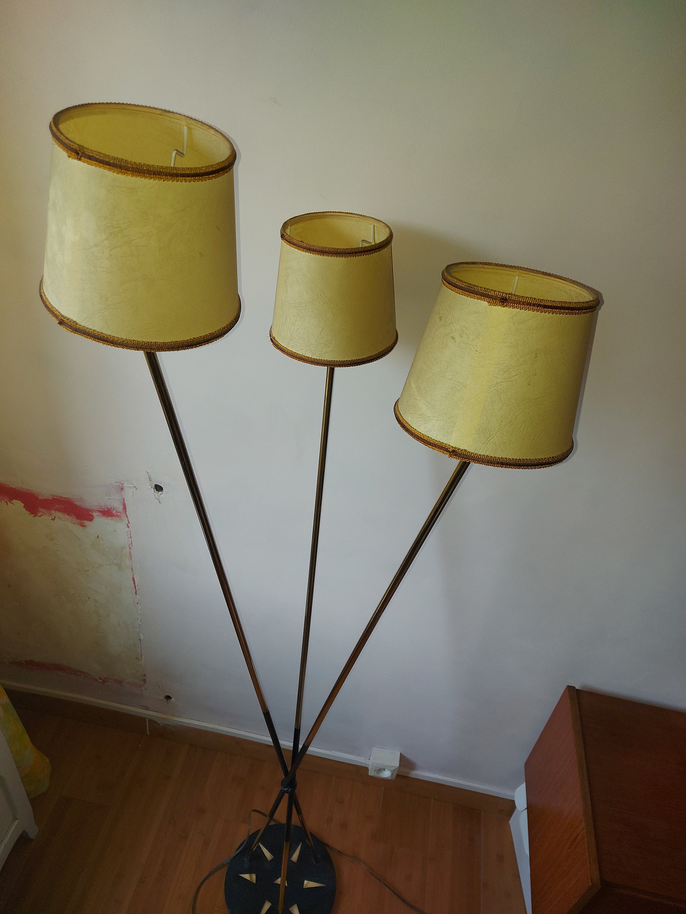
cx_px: 343
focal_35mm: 24
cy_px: 457
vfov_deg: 71.6
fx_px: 634
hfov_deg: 56.8
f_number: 1.8
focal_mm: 5.23
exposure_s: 1/60
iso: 64
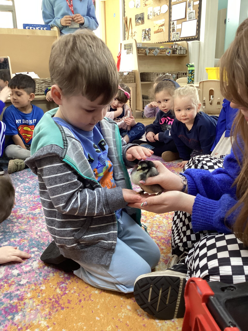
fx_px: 296
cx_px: 124
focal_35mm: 31
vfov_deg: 58.4
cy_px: 166
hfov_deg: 45.4
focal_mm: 3.3
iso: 250
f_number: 2.4
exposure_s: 1/50
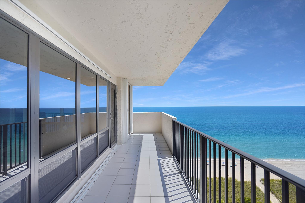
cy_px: 102
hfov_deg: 96.7
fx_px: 136
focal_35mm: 16
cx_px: 152
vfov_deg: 73.7
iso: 100
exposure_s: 1/500
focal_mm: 16
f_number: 5
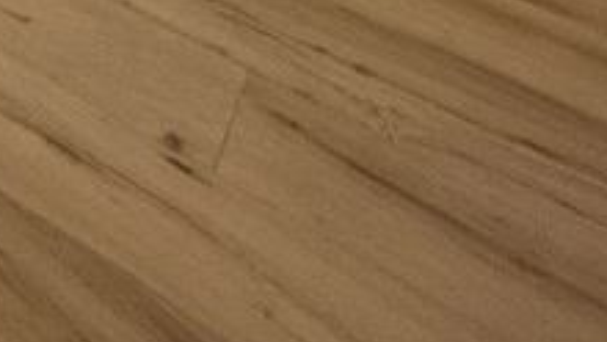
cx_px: -395
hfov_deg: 22.2
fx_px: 1143
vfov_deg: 11.5
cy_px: -629
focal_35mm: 71
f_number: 2.2
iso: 200
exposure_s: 1/60
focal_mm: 2.22
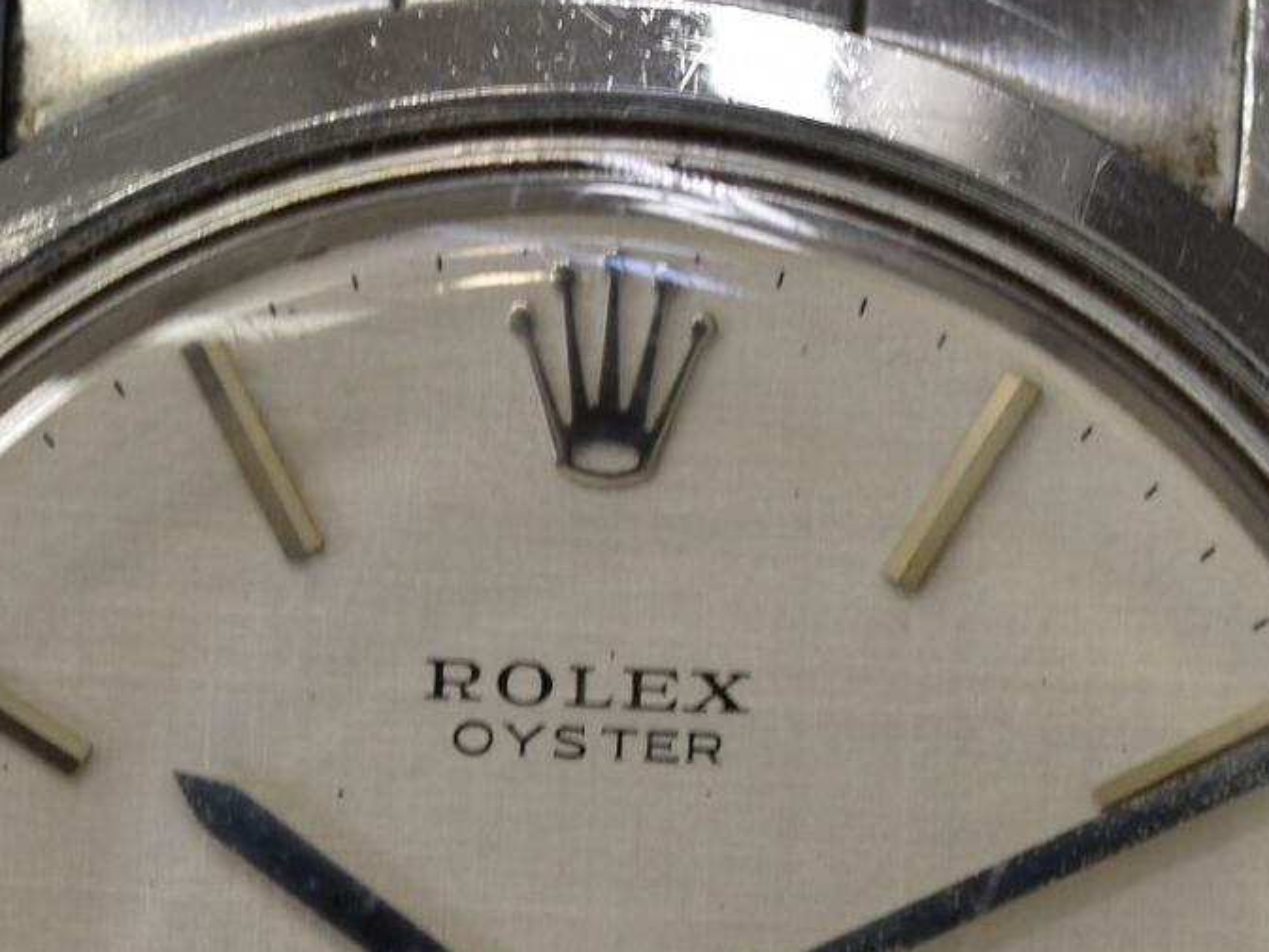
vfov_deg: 3.0
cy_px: 1134
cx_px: 694
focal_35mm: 494
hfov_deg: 4.0
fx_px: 18113
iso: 100
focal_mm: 90
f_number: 5.6
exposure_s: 1/30
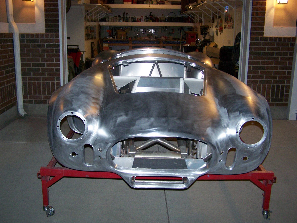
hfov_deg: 48.9
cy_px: 112
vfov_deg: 37.8
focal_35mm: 38
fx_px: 326
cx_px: 148
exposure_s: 1/60
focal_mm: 6.3
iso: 200
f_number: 2.8
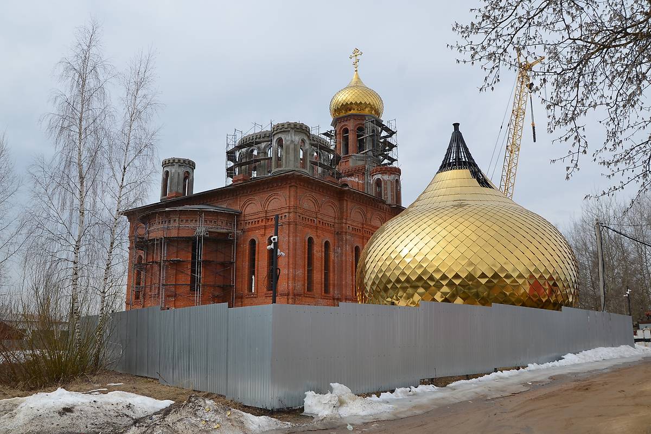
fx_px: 569
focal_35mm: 32
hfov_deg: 59.5
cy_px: 217
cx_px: 326
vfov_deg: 41.7
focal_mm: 21
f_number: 8
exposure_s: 1/250
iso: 100
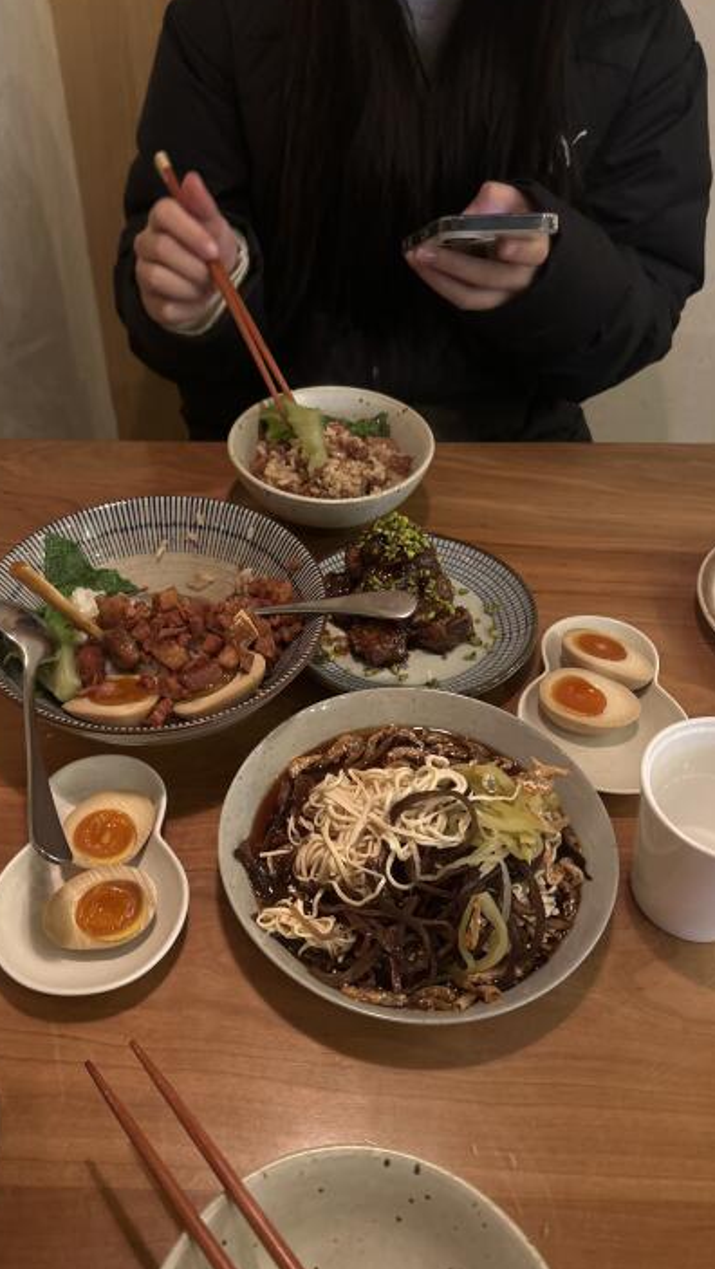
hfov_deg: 40.1
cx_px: 289
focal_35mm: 29
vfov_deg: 66.0
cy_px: 626
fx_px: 976
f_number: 1.5
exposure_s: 1/50
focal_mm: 5.7
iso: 200
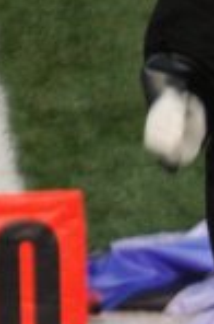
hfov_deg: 0.6
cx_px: 353
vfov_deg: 0.8
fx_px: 21831
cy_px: 193
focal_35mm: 2437
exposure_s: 1/60
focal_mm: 400
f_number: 5.6
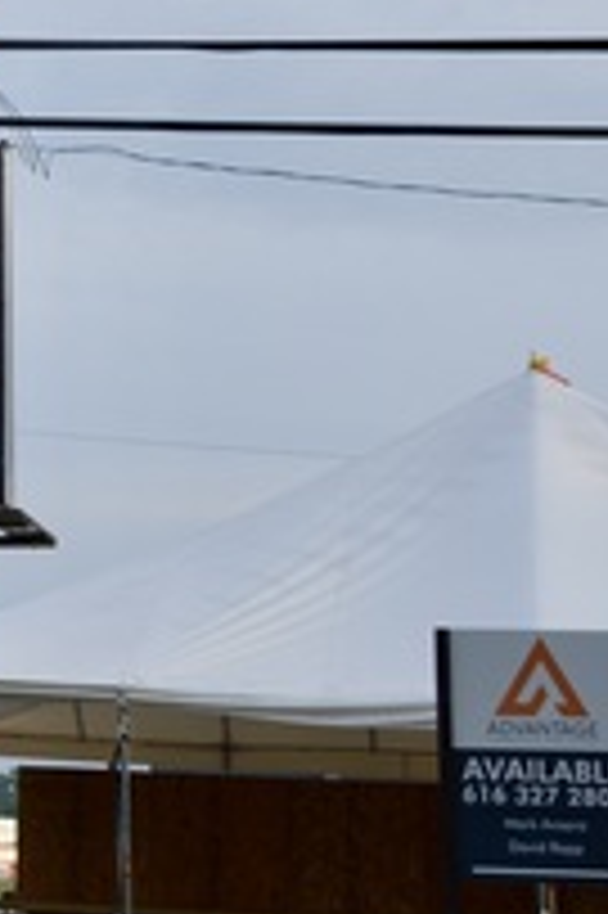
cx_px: -500
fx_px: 3603
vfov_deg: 14.4
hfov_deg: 9.2
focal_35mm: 142
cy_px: 250
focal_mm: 30
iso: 100
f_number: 6.3
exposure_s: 1/160
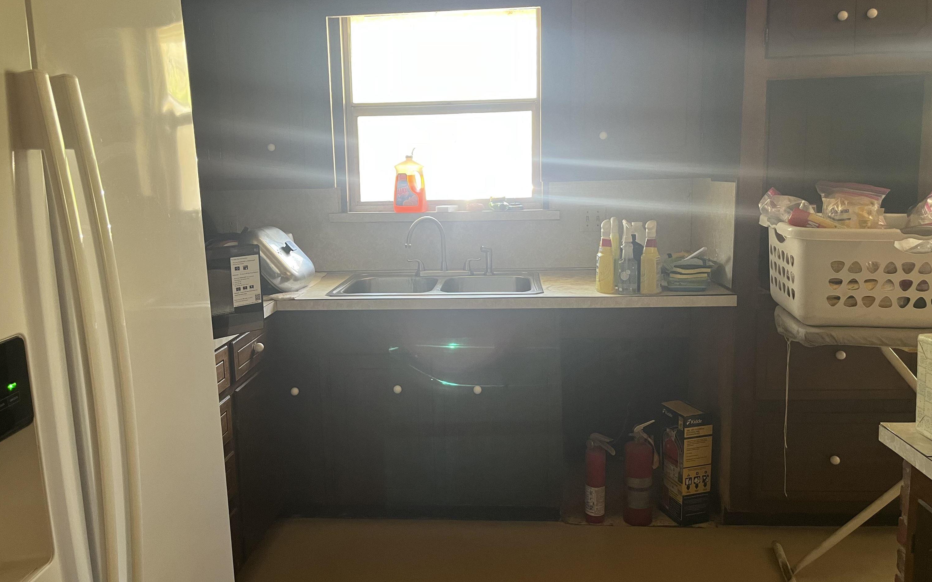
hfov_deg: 66.5
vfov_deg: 44.5
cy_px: 264
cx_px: 462
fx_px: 711
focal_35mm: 28
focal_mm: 5.1
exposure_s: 1/60
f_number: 1.6
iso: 160
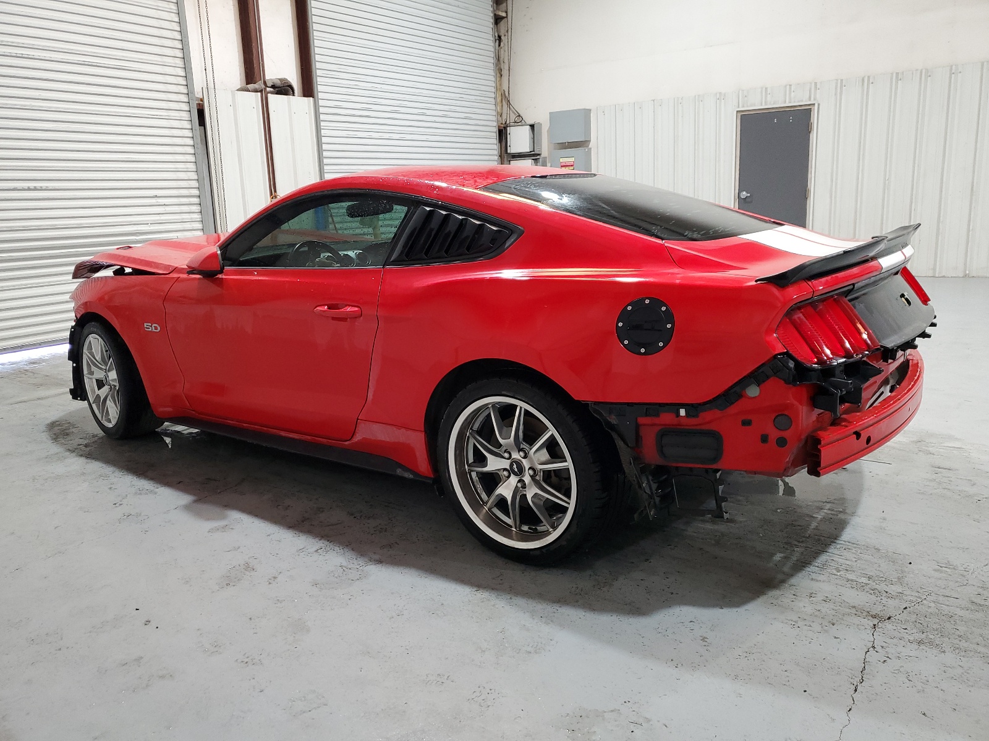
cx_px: 494
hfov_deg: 67.3
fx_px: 743
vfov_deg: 53.1
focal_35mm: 26
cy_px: 370
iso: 101
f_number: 1.5
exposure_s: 1/60.2
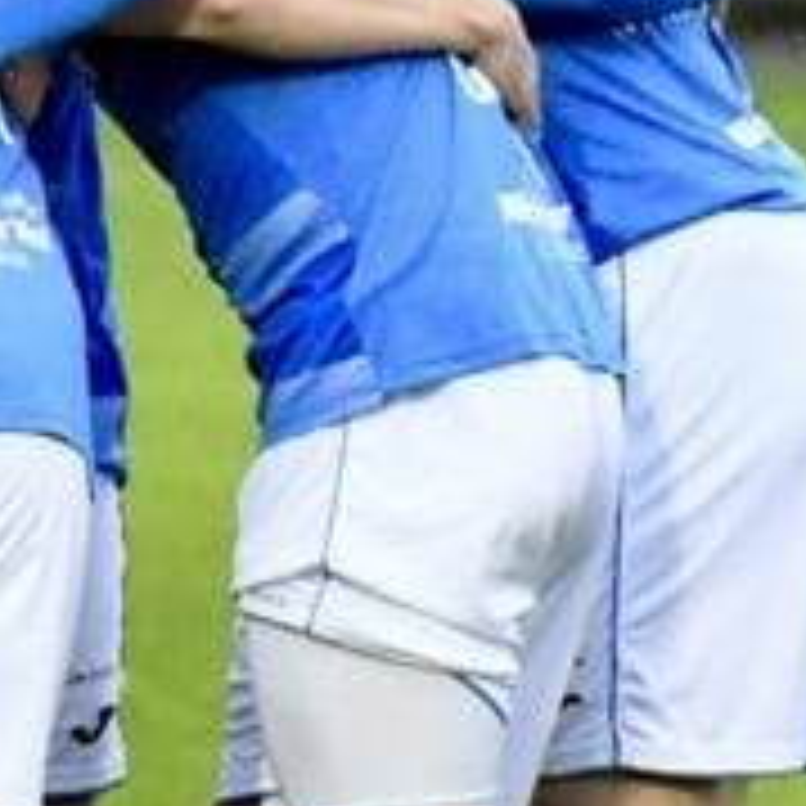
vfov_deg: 1.4
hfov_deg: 1.4
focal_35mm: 1218
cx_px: -874
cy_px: 480
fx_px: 32086
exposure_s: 1/1600
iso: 8000
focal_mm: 200
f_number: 2.8
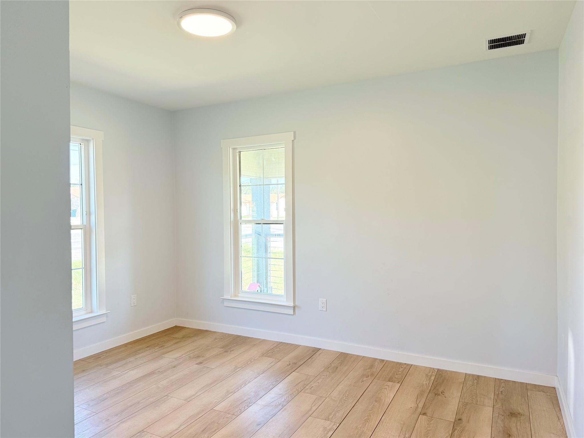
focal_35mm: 24
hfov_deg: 71.6
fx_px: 405
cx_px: 292
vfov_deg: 56.8
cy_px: 219
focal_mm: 6.76
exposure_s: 1/143
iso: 100
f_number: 1.78
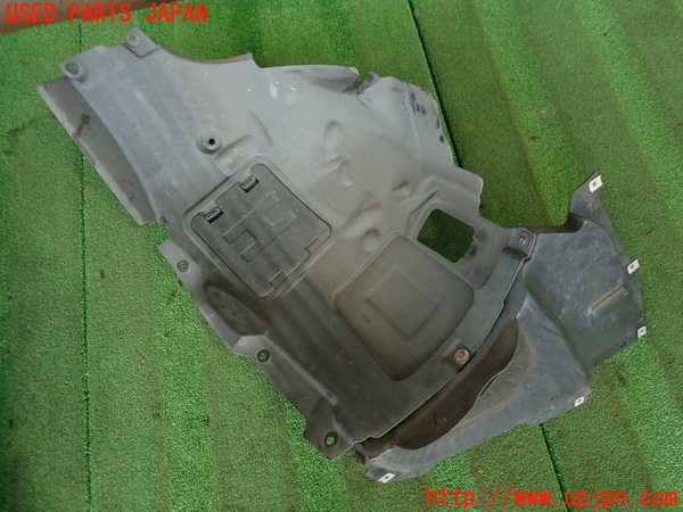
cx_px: 342
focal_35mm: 25
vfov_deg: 54.9
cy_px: 256
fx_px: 493
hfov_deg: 69.4
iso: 200
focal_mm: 4.5
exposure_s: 1/50
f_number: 2
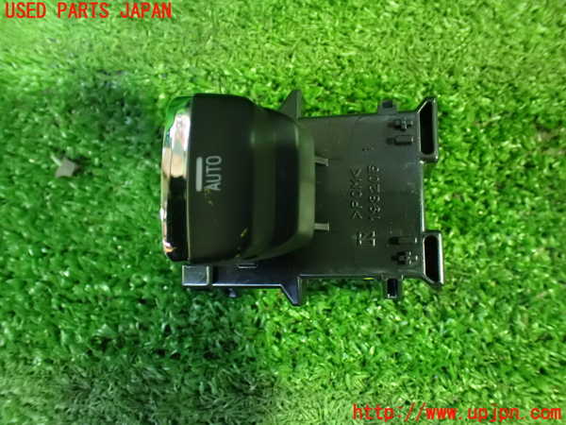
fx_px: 491
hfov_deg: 60.0
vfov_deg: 46.8
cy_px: 212
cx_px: 283
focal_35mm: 30
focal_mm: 5.4
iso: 1600
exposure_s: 1/30
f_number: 2.3
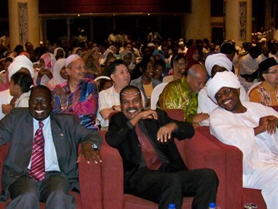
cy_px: 147
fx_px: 490
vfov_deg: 23.9
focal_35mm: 61
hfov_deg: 31.6
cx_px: 128
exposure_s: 1/30
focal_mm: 5.85
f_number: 2.8
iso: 200
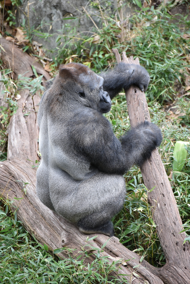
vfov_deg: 10.5
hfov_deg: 7.0
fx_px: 1543
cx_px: 95
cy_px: 142
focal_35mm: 195
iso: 1800
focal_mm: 195
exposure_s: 1/400
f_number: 5.3
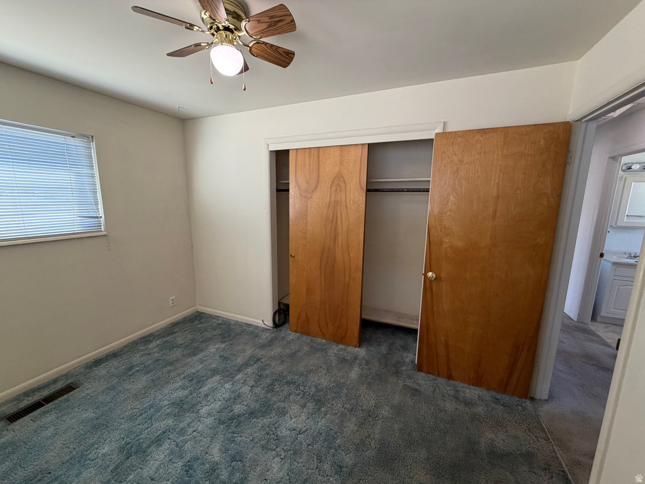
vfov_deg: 85.7
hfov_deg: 102.1
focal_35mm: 14
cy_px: 242
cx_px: 322
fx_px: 261
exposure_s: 1/120
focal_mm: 2.22
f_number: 2.2
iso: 320
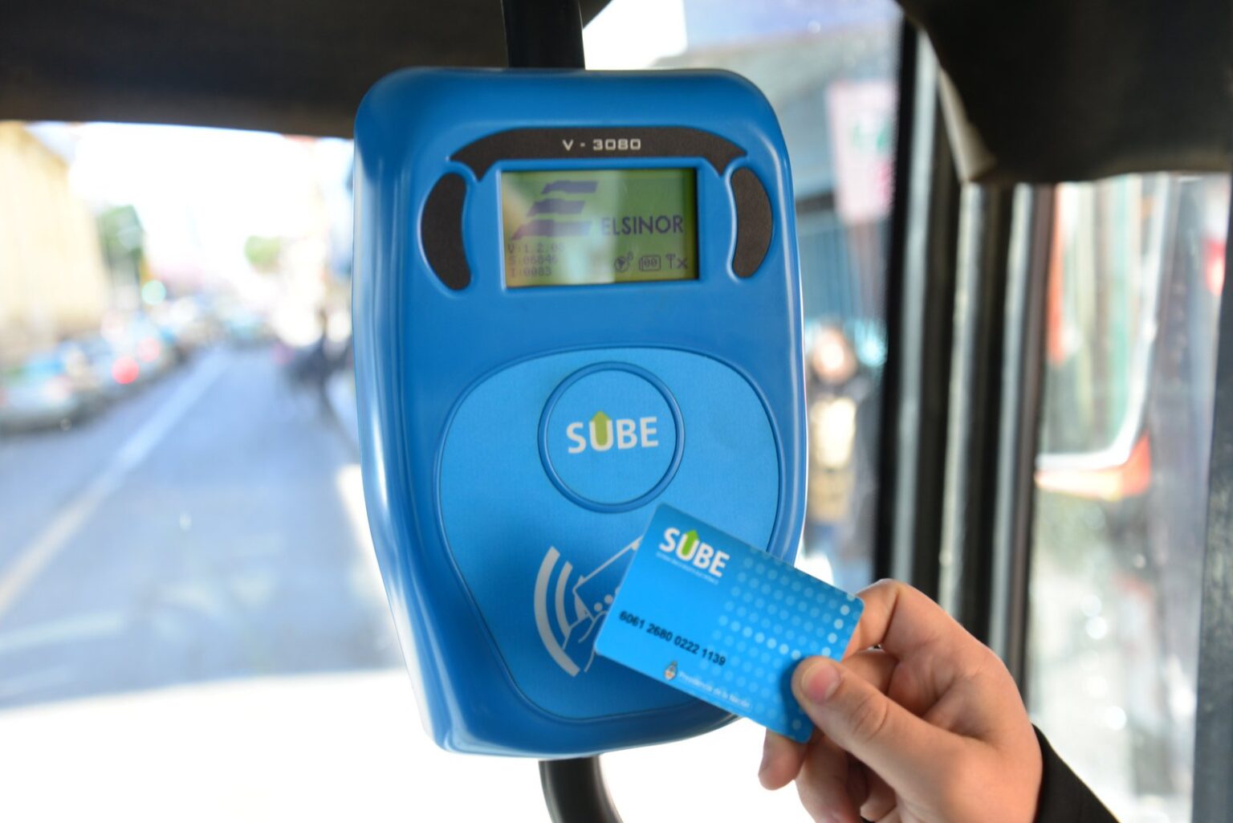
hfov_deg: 48.4
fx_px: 1370
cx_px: 616
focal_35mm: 40
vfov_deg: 33.4
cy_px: 412
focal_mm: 40
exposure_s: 1/160
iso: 320
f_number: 4.2
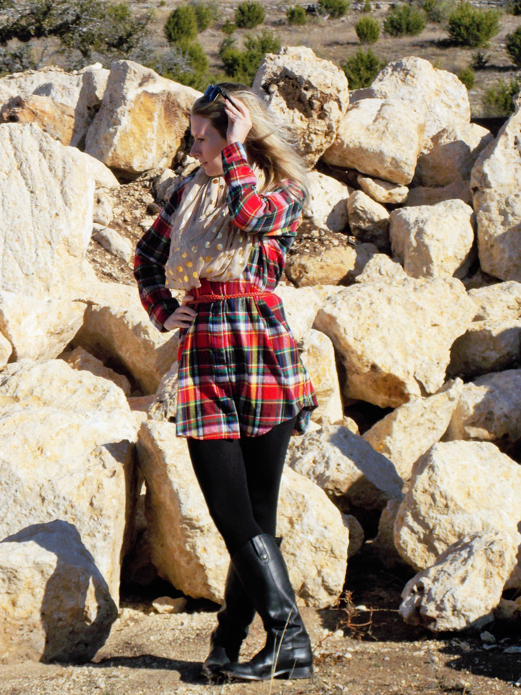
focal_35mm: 118
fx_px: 2368
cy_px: 348
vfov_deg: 16.7
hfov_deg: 12.6
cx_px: 260
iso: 80
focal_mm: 20.9
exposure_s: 1/1000
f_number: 4.8
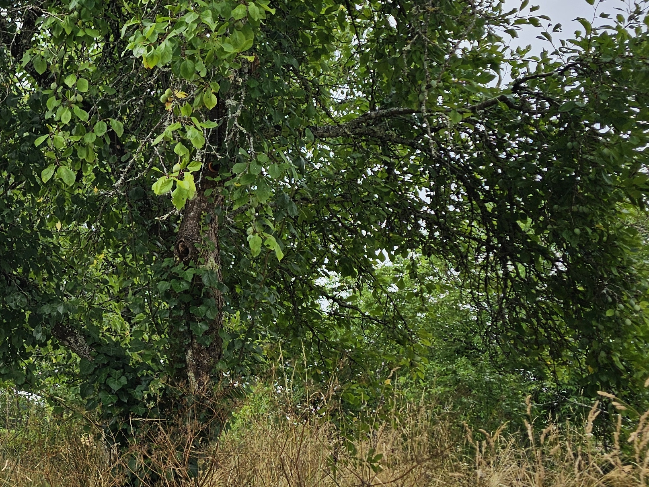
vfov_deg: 25.7
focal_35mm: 57
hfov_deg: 30.2
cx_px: -70
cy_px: 236
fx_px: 1069
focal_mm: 6.3
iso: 10
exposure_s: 1/349
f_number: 1.7
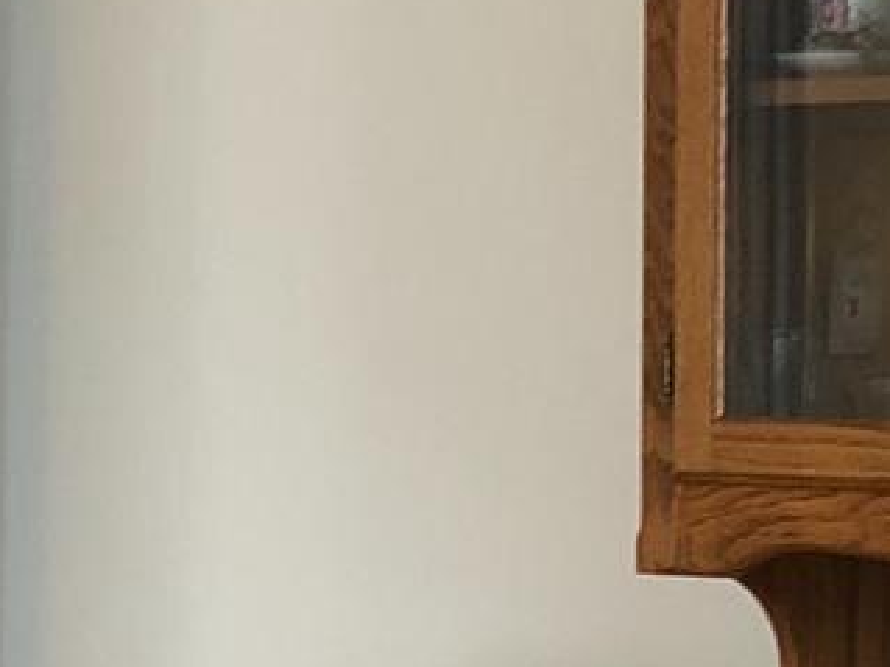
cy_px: 720
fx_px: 4626
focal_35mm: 180
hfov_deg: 10.8
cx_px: -123
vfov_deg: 8.2
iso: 40
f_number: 1.8
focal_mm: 3.99
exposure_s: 1/15
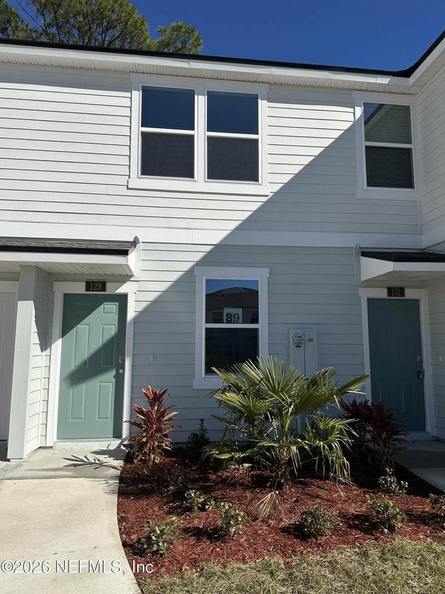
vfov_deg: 71.6
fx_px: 411
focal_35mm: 24
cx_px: 222
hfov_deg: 56.8
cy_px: 297
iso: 80
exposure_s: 1/13699
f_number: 1.78
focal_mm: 6.86
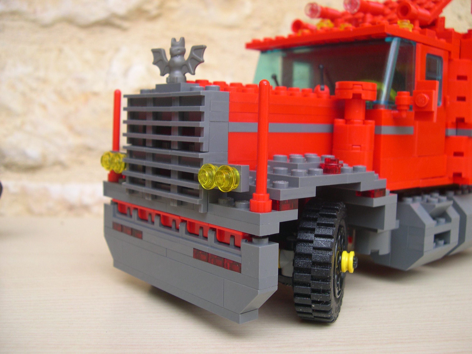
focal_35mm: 38
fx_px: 518
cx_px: 236
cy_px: 177
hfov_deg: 49.0
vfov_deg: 37.7
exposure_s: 1/12.7
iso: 100
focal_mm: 8
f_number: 2.8
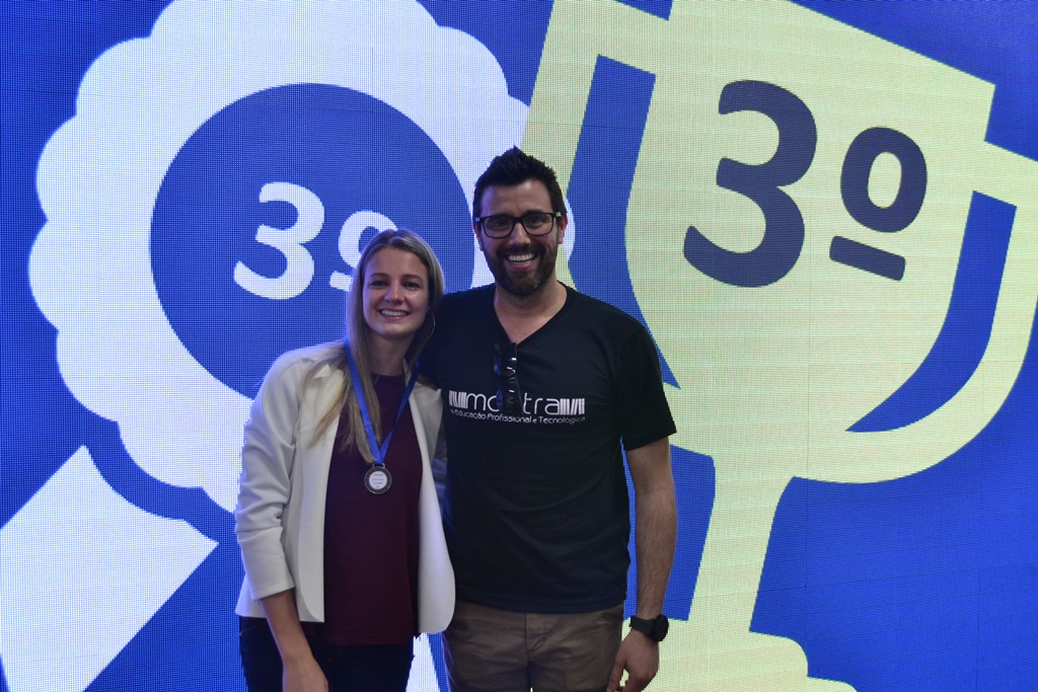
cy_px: 346
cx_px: 519
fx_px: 1211
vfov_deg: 31.9
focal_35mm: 42
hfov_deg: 46.4
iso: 800
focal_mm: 28
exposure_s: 1/60
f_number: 4.5
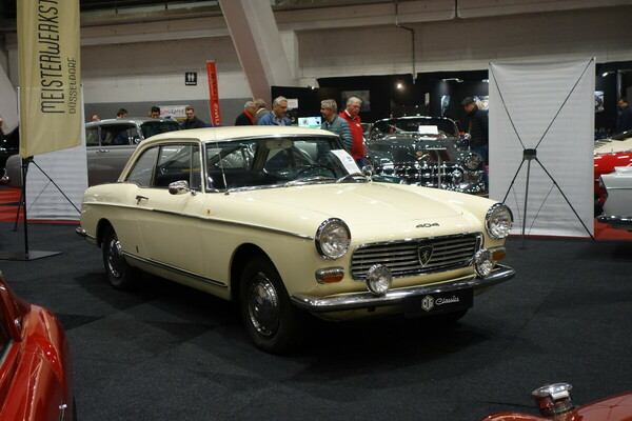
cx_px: 316
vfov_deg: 27.5
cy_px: 210
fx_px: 860
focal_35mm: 49
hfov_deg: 40.3
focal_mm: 18.23
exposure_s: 1/50
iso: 640
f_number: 3.2
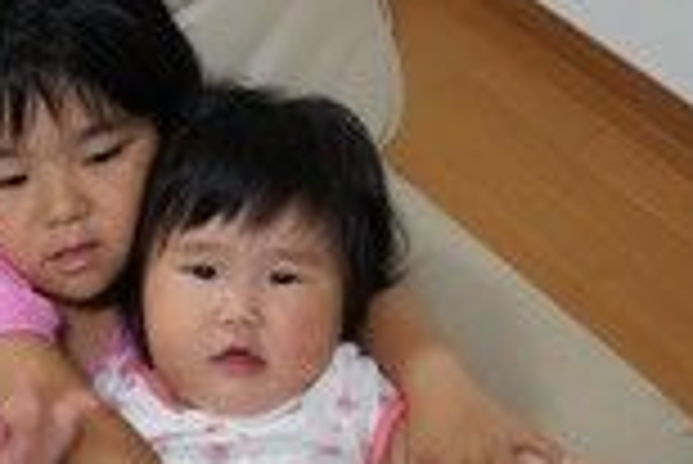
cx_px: 266
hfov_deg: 28.7
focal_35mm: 70
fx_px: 1349
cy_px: 311
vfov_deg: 19.4
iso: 500
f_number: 3.5
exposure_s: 1/30
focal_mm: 18
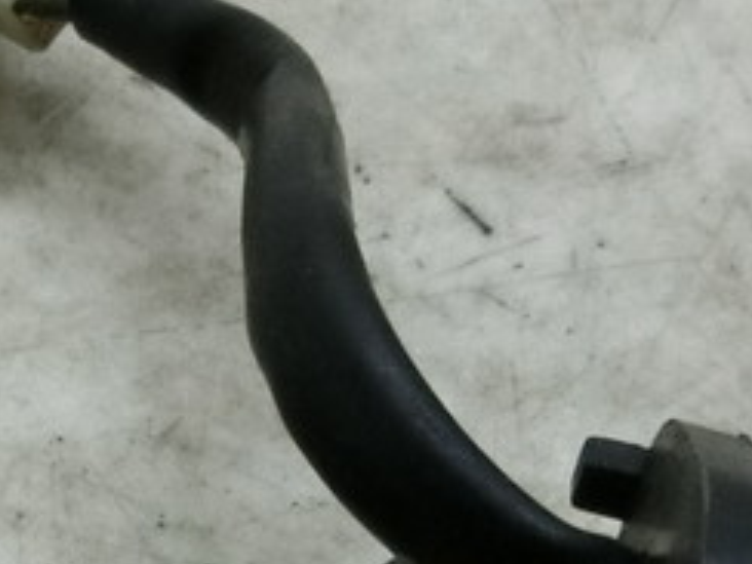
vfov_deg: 10.3
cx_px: 287
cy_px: 1180
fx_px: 2846
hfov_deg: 15.0
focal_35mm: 131
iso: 400
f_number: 3.5
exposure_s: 1/125
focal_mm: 4.5
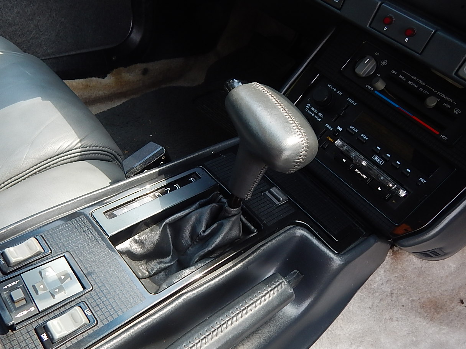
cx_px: 196
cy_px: 206
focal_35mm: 29
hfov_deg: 61.3
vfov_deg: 48.0
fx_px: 390
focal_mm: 4
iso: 125
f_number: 3
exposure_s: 1/100
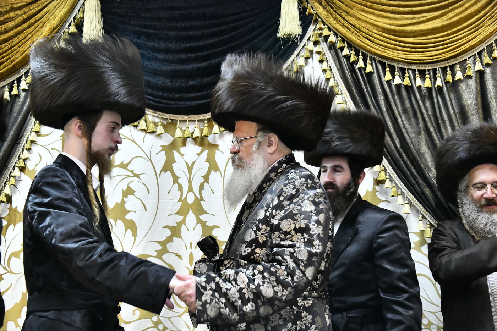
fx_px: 718
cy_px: 166
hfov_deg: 38.2
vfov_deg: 26.0
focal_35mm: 52
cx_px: 248
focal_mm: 52
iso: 3200
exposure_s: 1/160
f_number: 5.6
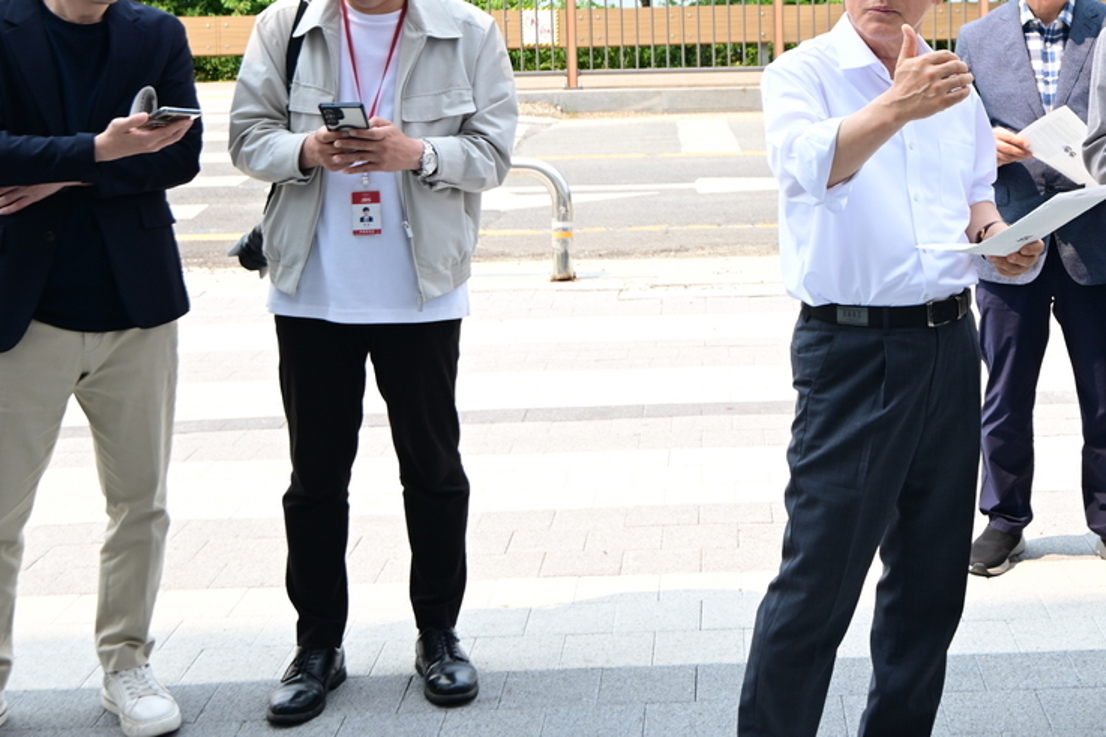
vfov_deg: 23.2
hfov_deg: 34.2
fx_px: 1751
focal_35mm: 57
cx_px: 846
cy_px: 88
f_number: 6.3
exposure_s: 1/200
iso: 160
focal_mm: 30
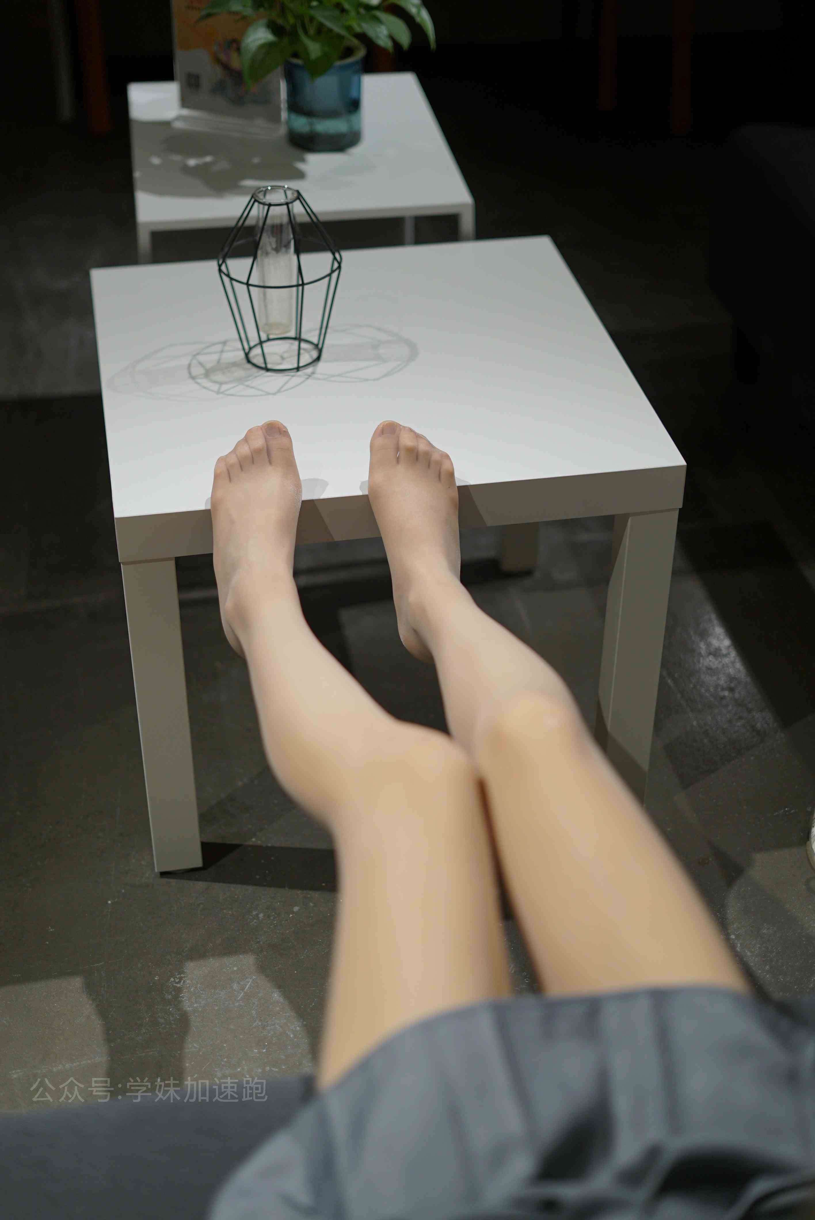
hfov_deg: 27.0
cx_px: 408
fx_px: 1696
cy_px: 610
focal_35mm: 50
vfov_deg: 39.6
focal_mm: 50
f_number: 1.8
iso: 200
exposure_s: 1/500
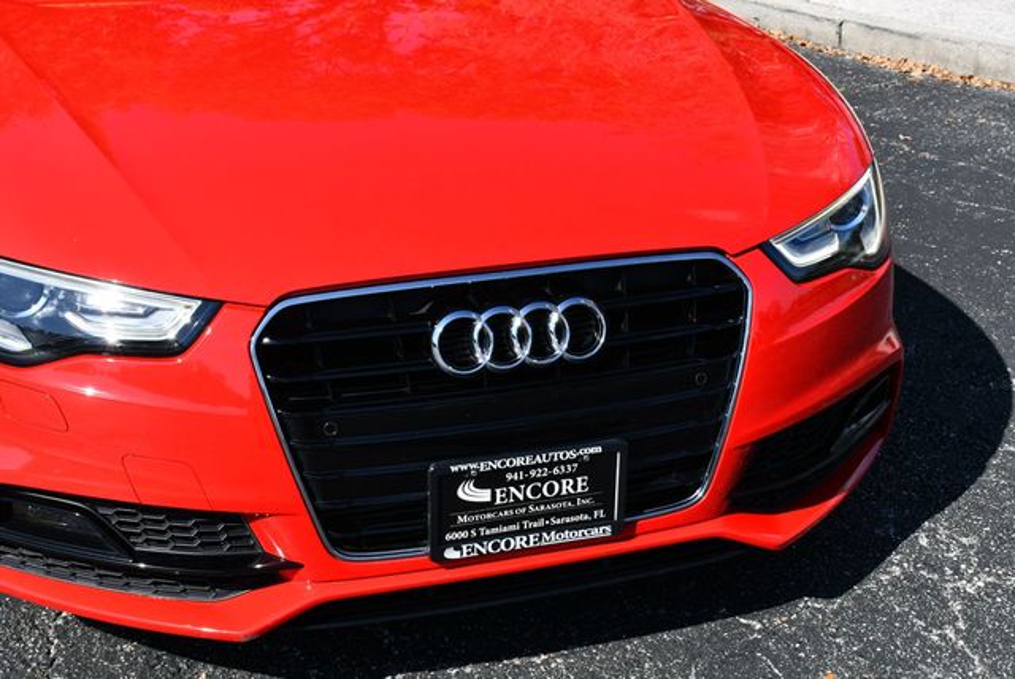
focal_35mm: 56
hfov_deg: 35.6
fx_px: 1580
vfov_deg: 24.2
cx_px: 508
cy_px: 340
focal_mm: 28
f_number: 8
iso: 100
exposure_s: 1/250
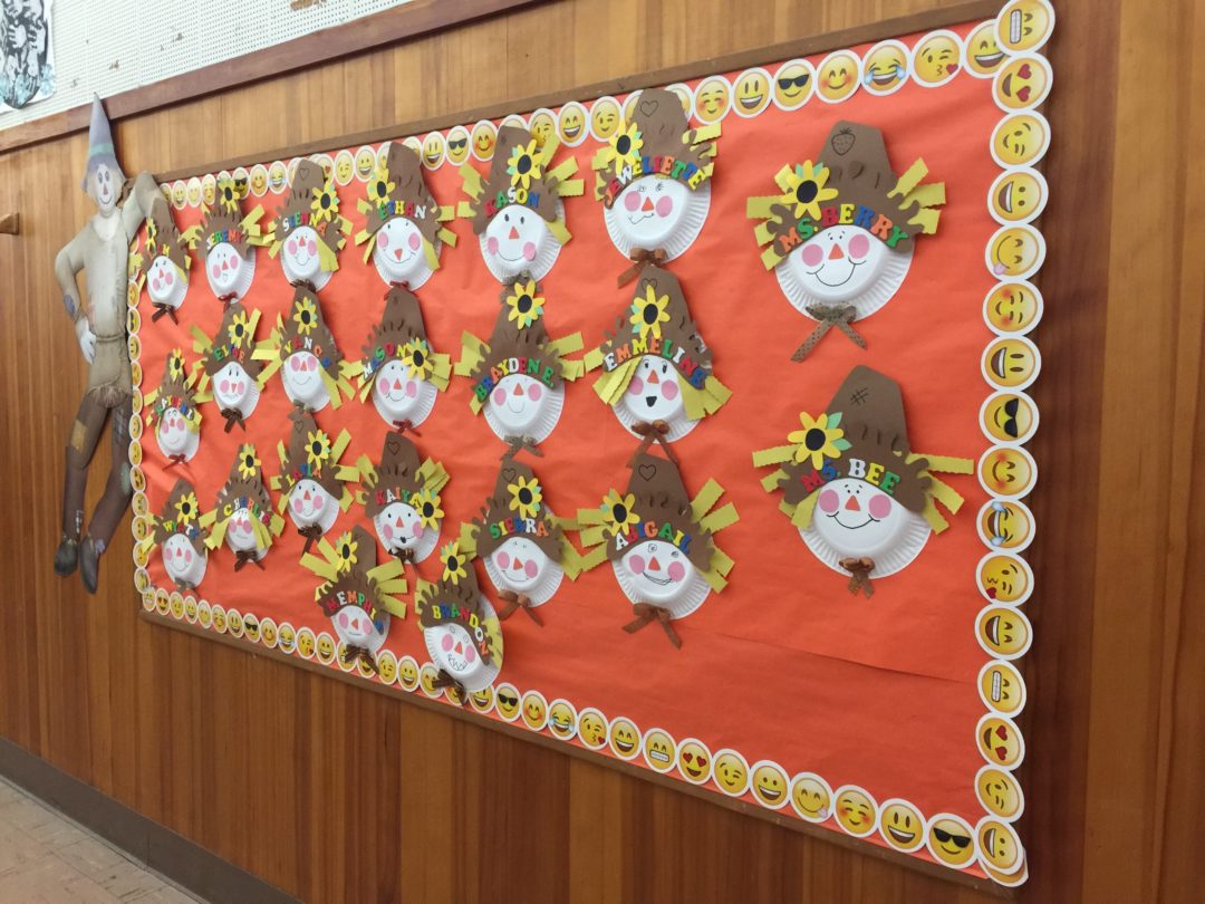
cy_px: 452
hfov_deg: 61.7
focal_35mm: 29
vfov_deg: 48.2
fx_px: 1010
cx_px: 602
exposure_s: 1/15
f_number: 2.2
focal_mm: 4.15
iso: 80
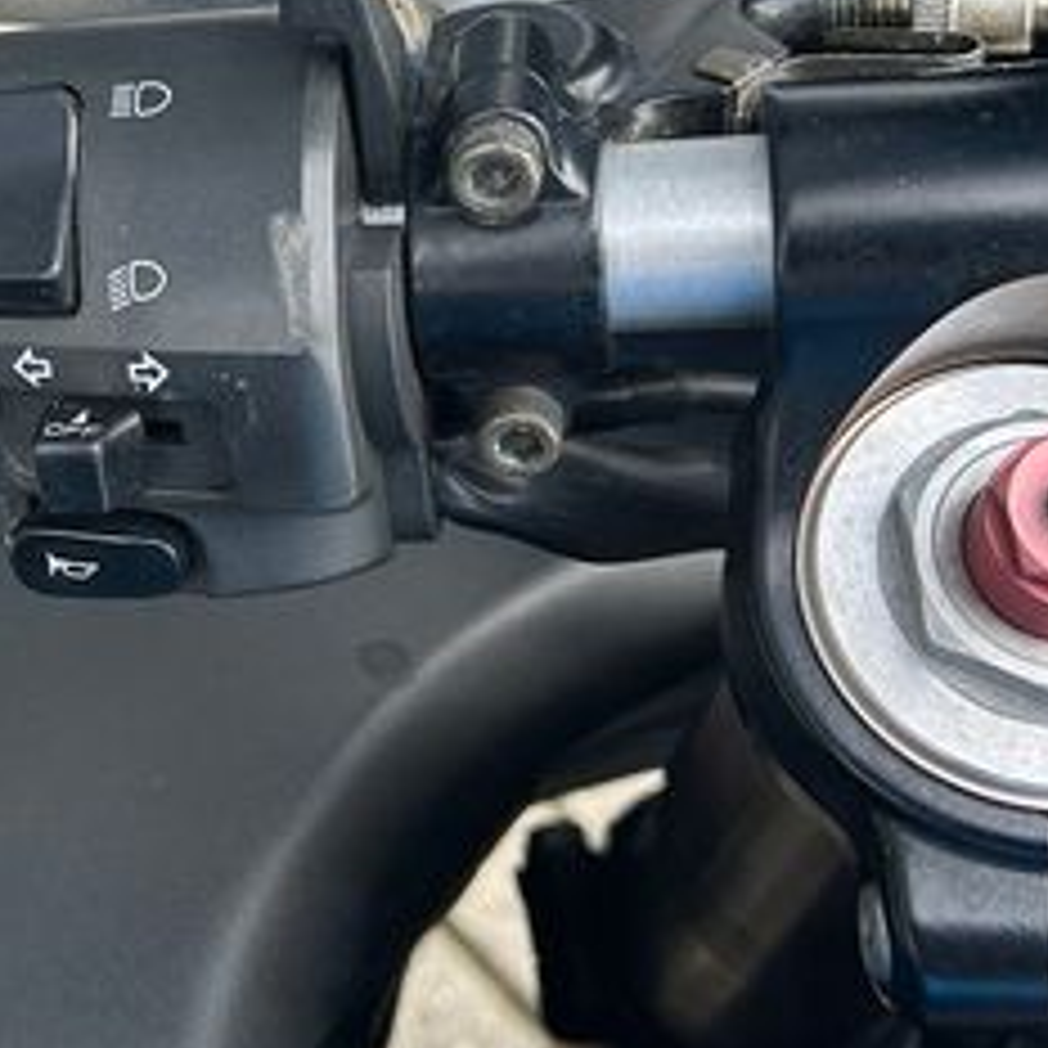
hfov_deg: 26.2
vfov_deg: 27.2
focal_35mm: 63
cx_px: 63
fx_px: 2158
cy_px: 369
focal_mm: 5.7
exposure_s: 1/121
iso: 50
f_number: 1.5
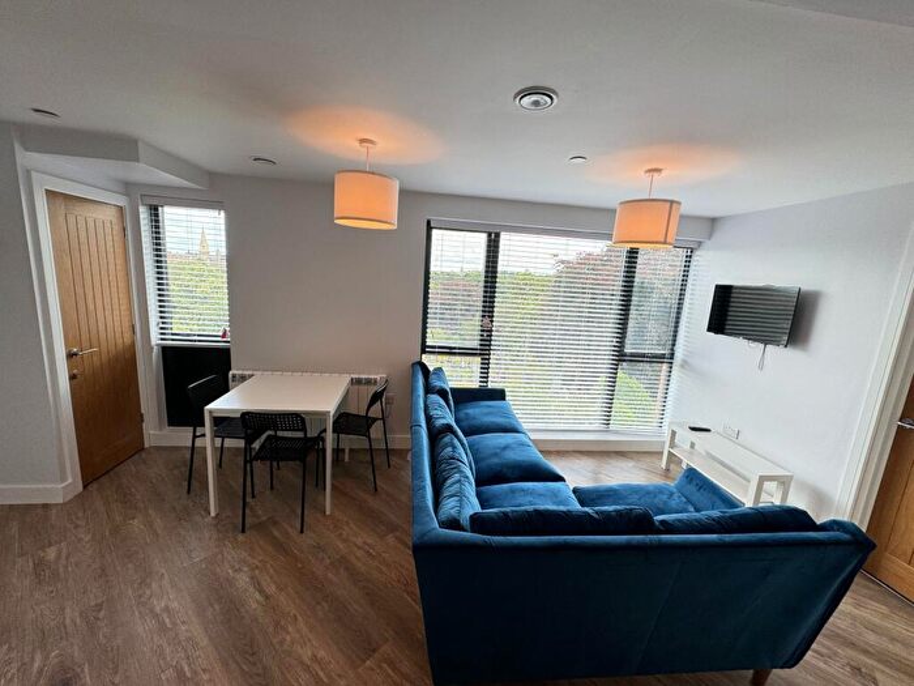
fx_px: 370
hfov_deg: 102.1
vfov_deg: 85.7
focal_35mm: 14
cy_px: 343
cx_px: 457
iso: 64
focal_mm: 2.22
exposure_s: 1/99
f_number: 2.2
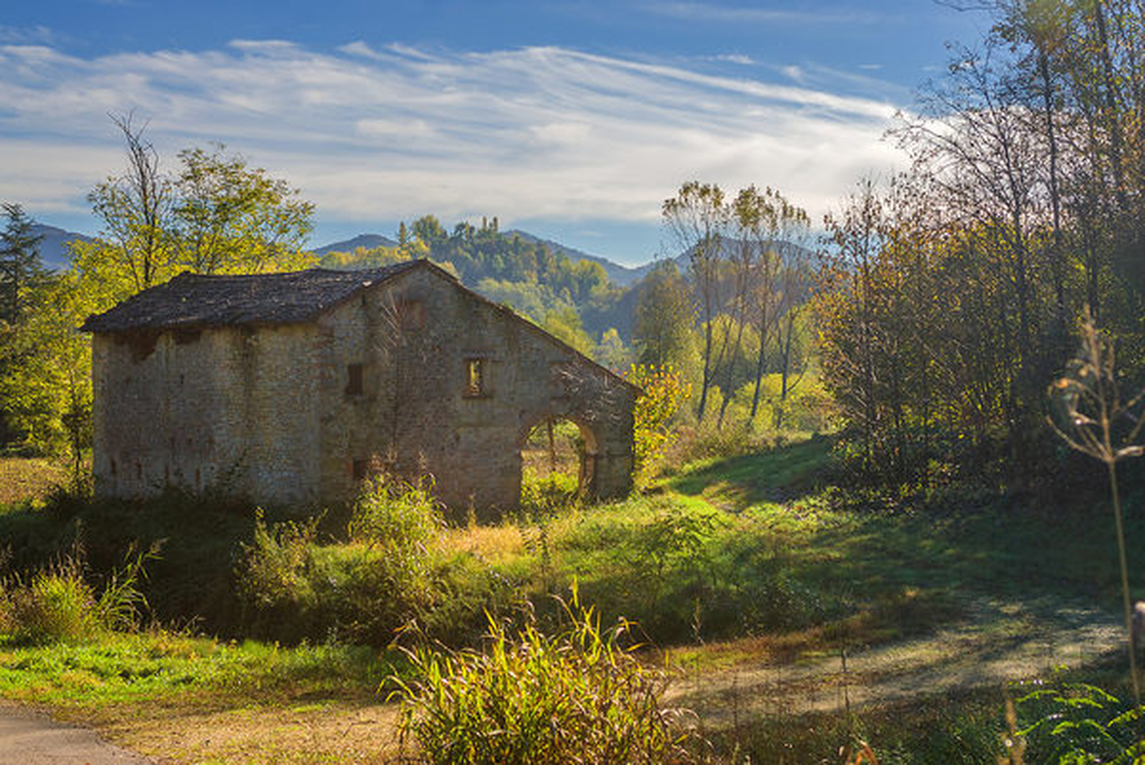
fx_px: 1671
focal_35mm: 52
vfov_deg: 25.8
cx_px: 572
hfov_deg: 37.8
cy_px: 382
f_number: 5.6
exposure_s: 1/250
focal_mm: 35
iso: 100
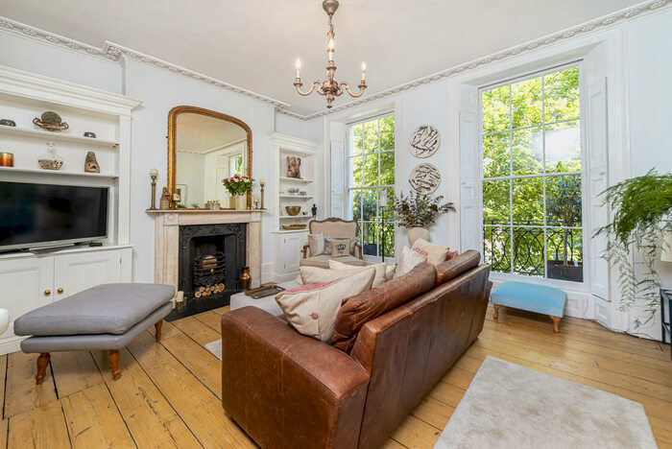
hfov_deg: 104.2
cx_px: 336
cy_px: 224
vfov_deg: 81.3
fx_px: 262
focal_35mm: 14
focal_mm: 14
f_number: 8
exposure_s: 1/10
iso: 100
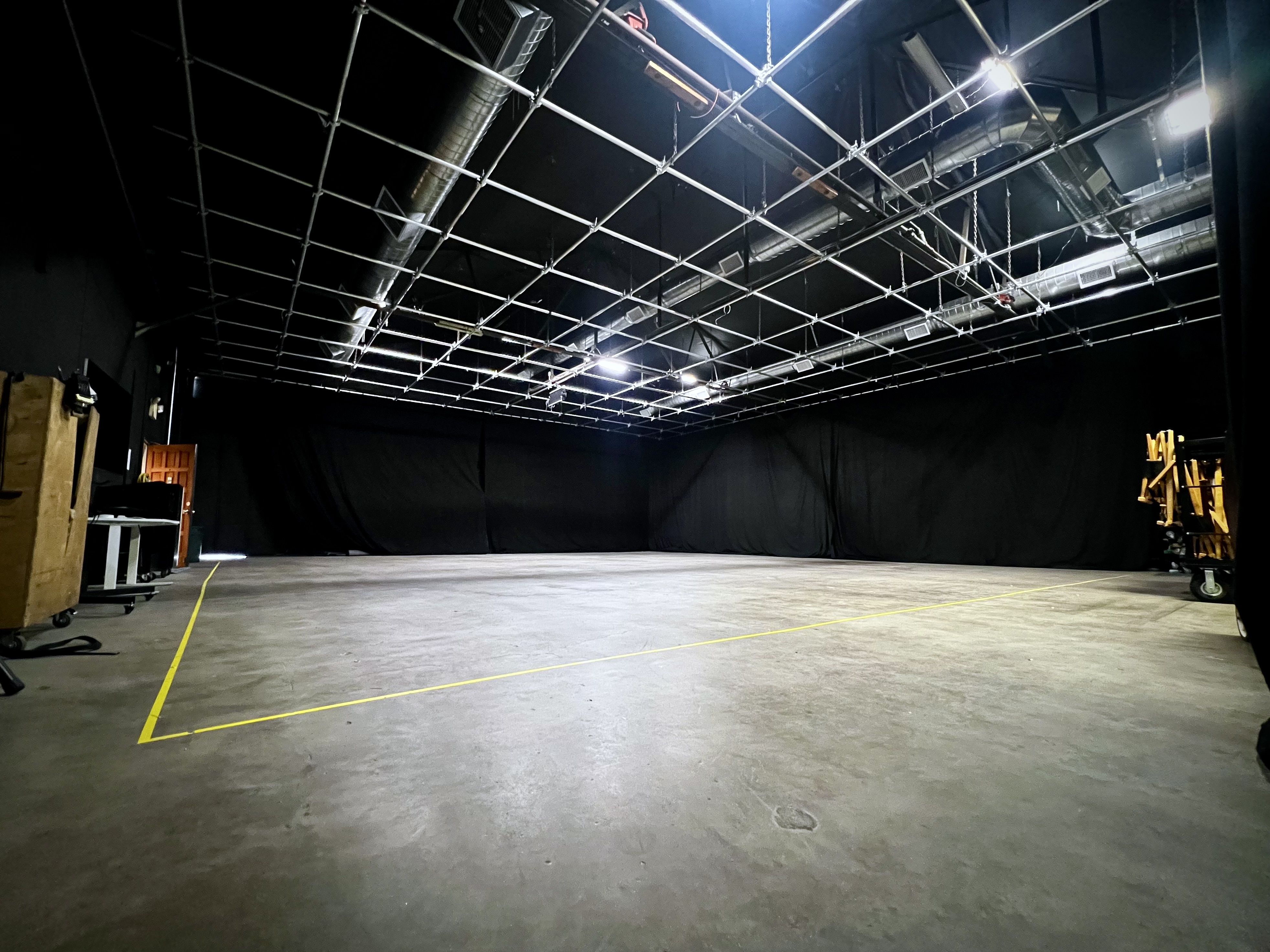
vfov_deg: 89.9
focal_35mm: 13
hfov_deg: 106.2
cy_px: 476
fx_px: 477
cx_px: 635
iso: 1000
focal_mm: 1.57
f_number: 1.8
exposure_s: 1/40
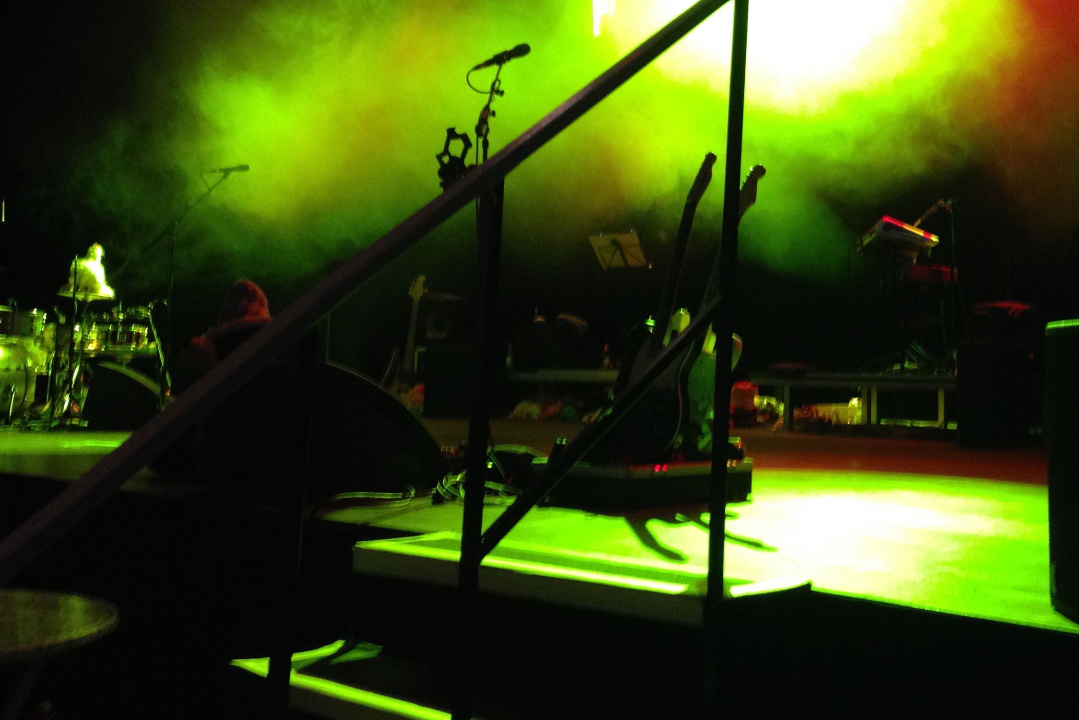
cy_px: 282
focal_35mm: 46
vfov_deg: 29.2
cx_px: 700
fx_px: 1379
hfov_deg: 42.3
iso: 200
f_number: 2.4
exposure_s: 1/20
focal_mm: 4.12
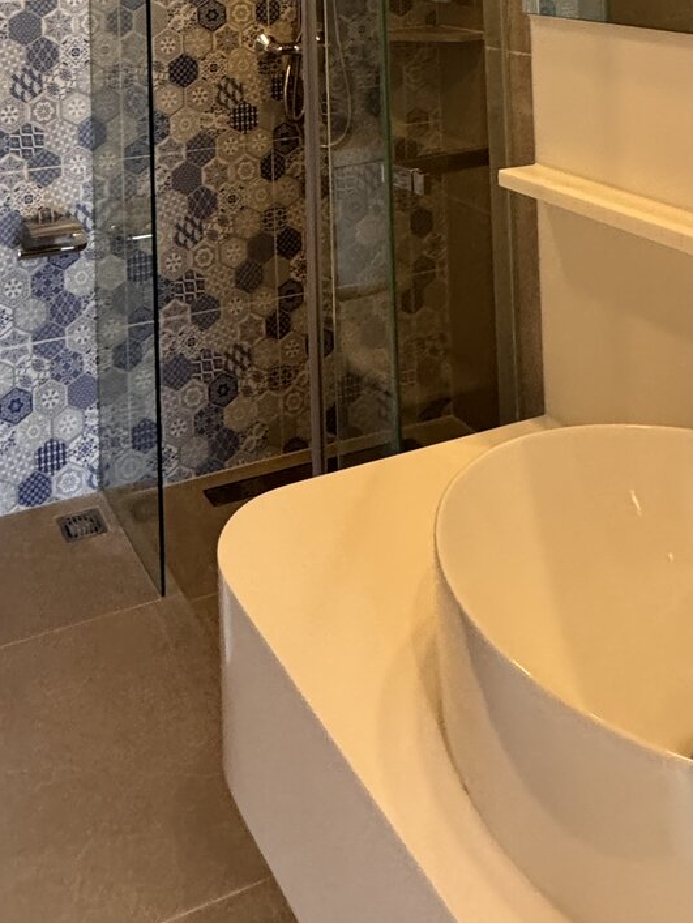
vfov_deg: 38.6
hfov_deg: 36.9
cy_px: -137
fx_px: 1013
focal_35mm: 38
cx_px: 176
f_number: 2.2
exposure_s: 1/97
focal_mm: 2.22
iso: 320
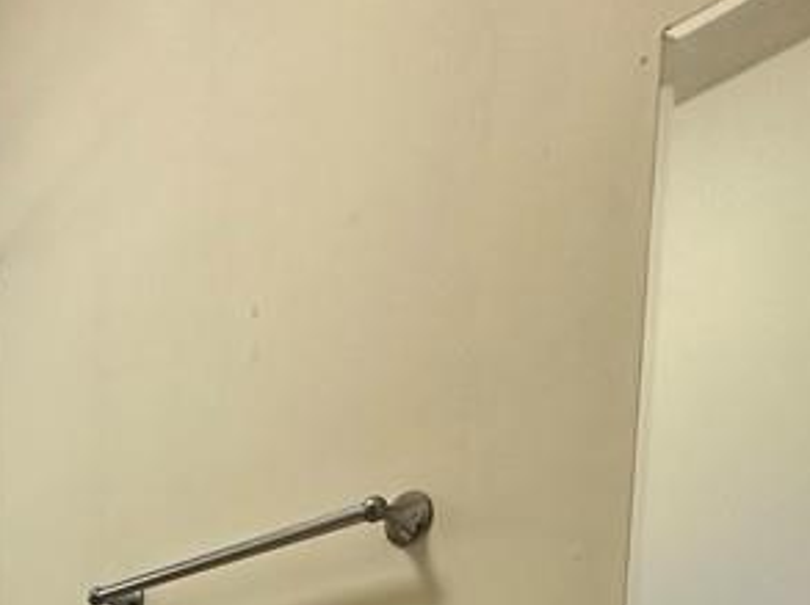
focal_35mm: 49
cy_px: 1003
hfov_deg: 33.5
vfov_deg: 22.1
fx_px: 1145
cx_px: -100
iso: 200
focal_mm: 2.22
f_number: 2.2
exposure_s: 1/120
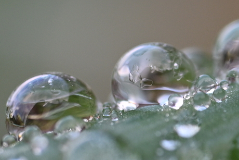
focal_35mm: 52
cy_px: 80
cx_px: 120
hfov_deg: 37.8
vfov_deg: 25.8
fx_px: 349
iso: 200
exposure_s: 1/125
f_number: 5.6
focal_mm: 35
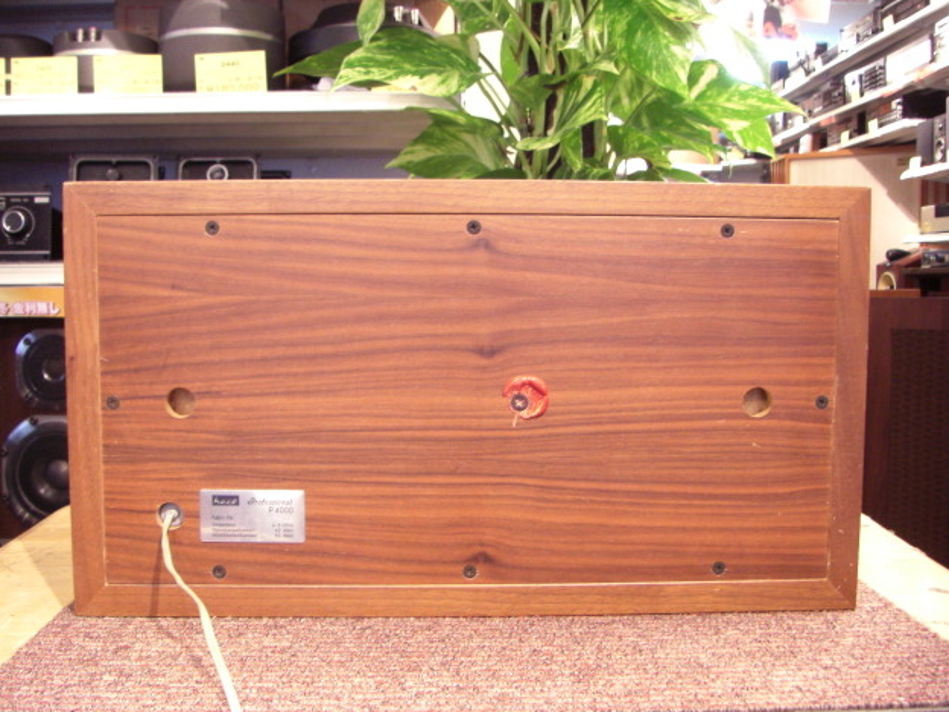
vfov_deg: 36.8
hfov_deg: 47.9
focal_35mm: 39
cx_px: 471
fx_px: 1069
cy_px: 364
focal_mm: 6.3
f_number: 3.4
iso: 200
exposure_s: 1/3.33
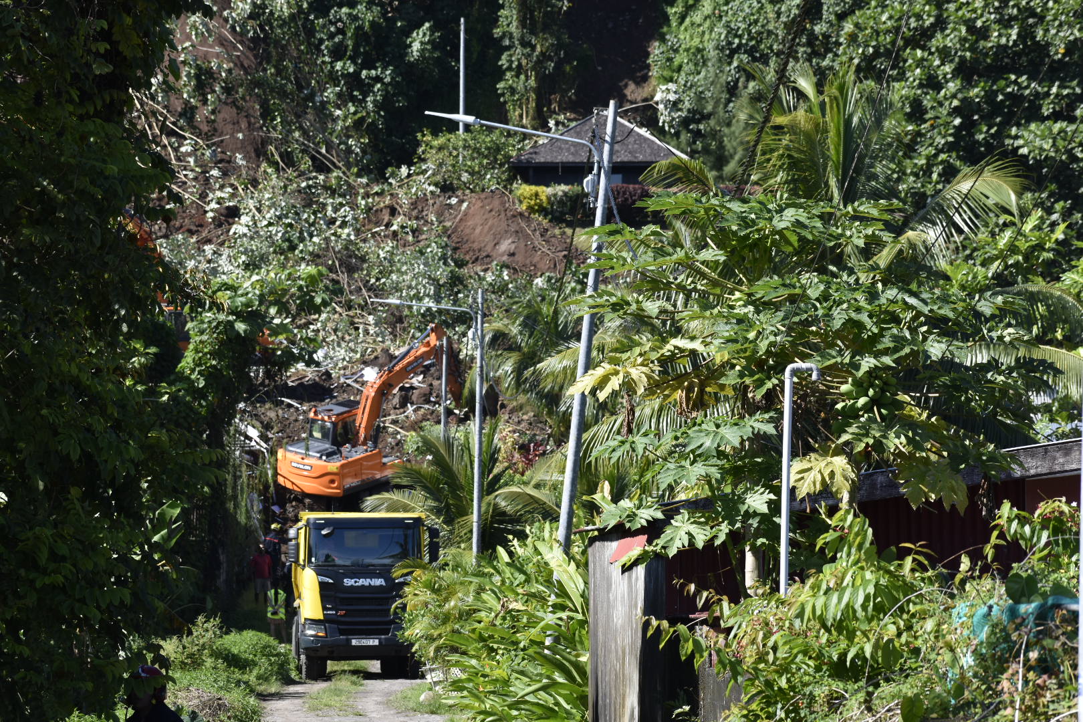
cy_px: 361
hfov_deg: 12.2
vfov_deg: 8.2
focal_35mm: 168
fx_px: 5054
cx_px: 542
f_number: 8
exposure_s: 1/250
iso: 140
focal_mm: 112
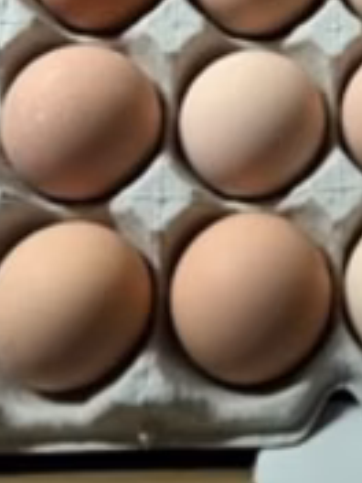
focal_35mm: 59
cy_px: -16
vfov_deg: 30.1
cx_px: 384
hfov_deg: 23.5
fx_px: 823
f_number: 1.5
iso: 500
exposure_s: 1/50
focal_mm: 5.7
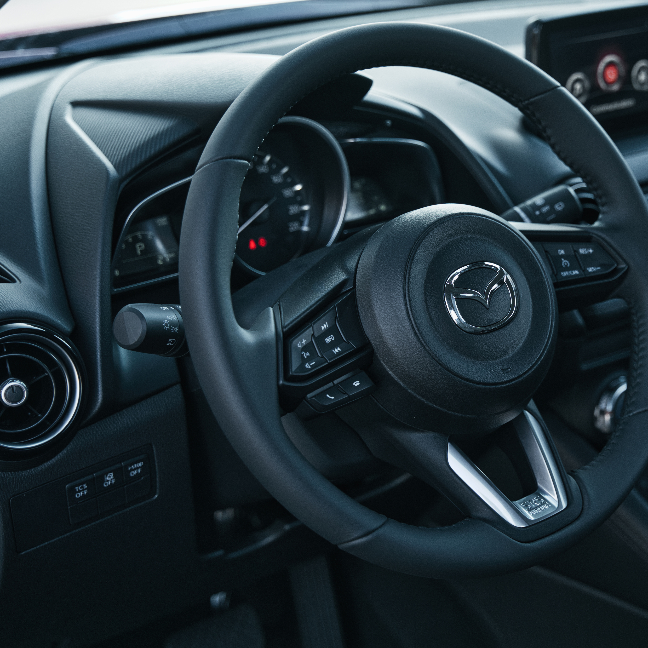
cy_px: 294
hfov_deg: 25.9
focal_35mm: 65
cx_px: 510
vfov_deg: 26.3
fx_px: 1384
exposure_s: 1/160
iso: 400
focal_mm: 43.9
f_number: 3.2
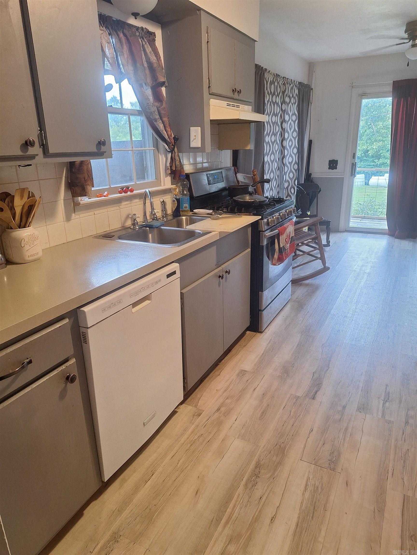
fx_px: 369
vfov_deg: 73.9
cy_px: 278
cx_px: 208
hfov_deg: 58.9
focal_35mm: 23
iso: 100
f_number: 1.8
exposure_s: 1/40
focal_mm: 5.54
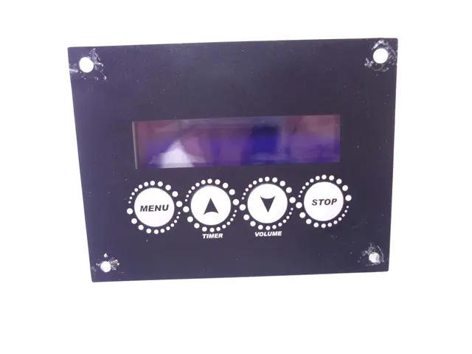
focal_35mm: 33
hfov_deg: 55.4
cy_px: 177
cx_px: 236
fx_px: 450
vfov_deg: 42.9
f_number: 2.8
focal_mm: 5.5
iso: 100
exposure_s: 1/30
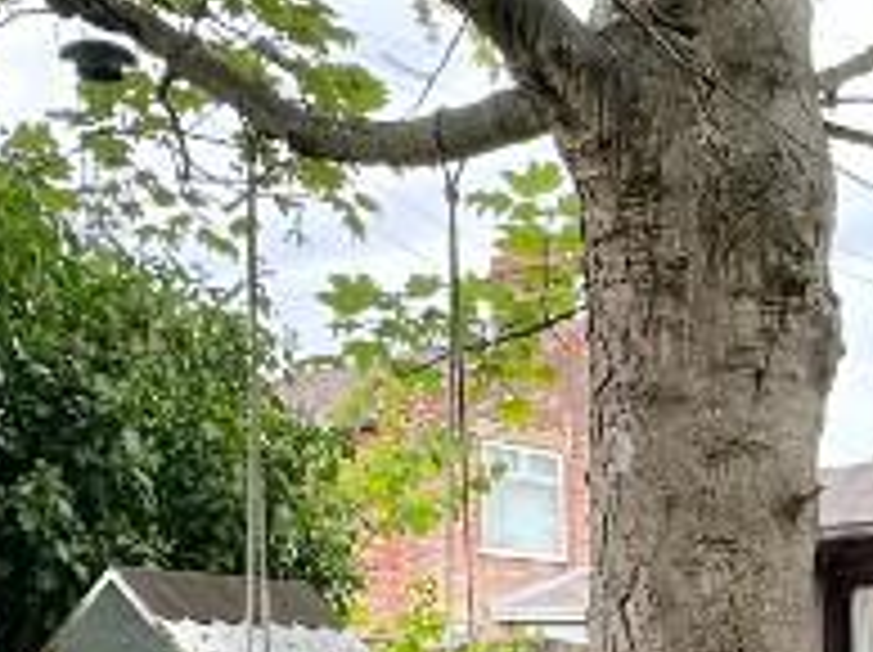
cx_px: 945
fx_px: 1864
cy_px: 787
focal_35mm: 74
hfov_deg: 24.7
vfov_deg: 18.8
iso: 40
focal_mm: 2.22
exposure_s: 1/146
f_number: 2.2
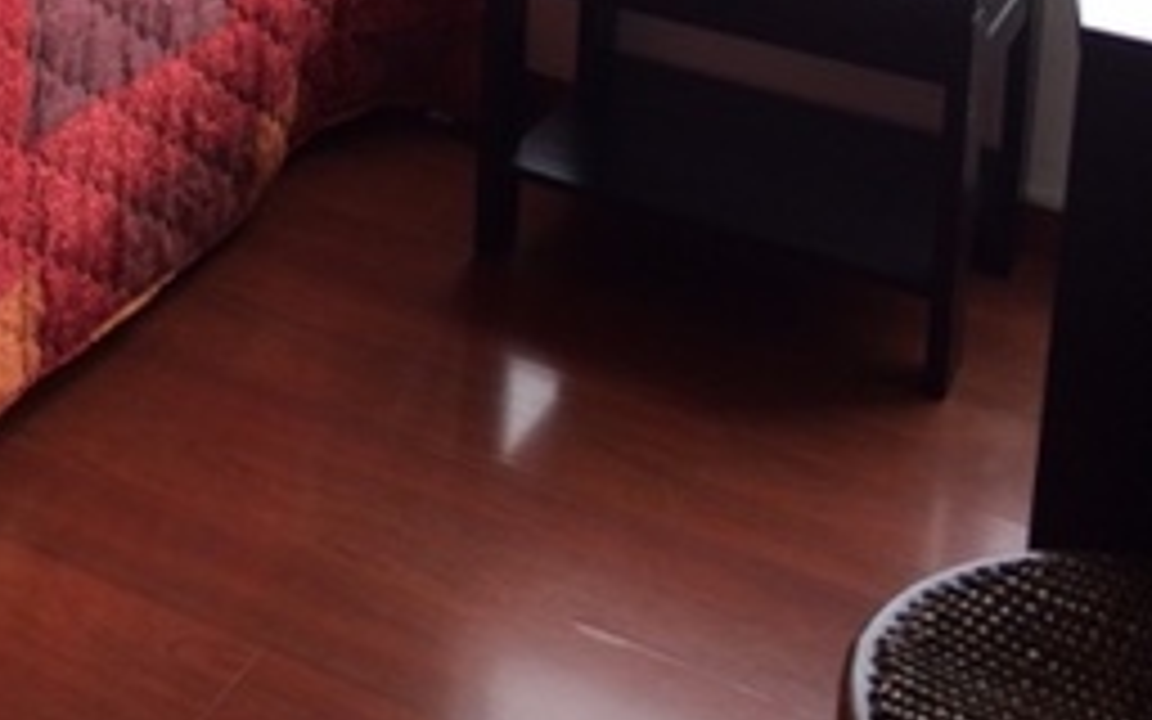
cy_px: -477
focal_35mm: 72
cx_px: 148
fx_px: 2260
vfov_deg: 16.0
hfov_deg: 27.7
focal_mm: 4.15
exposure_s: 1/120
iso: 40
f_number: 2.2
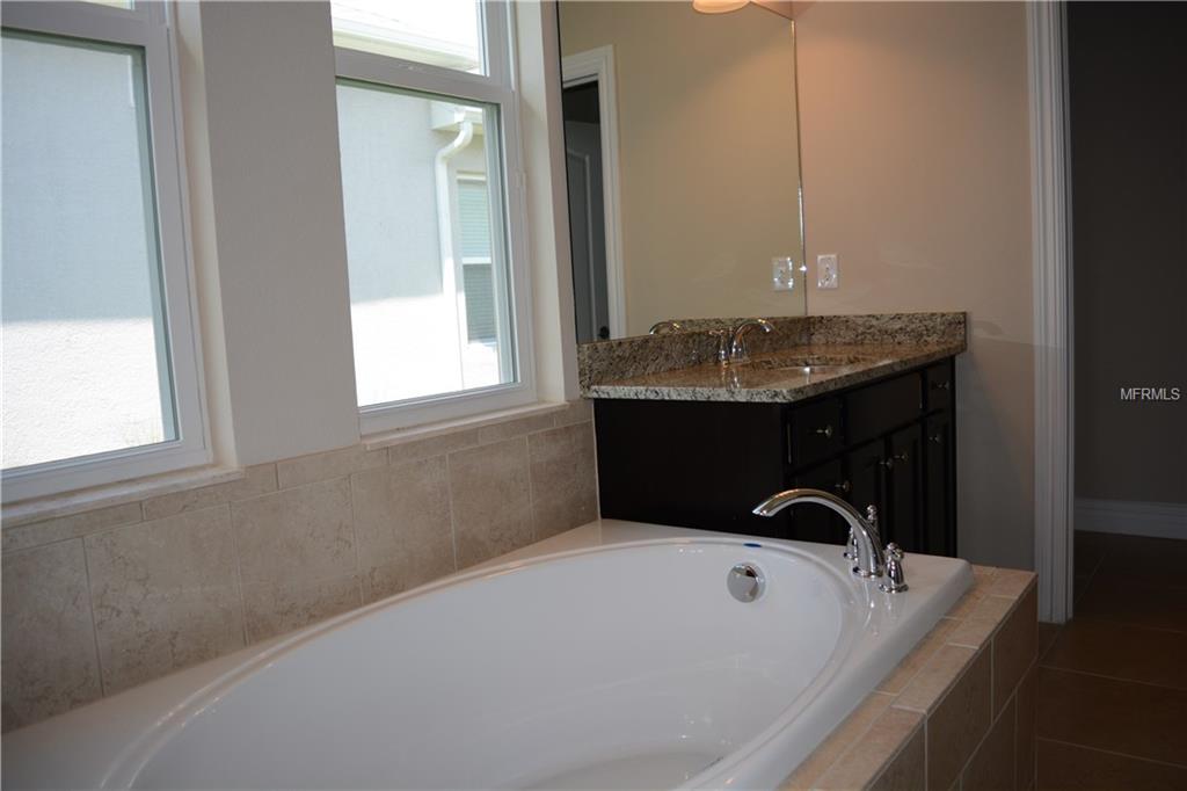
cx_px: 594
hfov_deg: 67.4
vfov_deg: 47.9
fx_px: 890
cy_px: 396
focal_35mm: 27
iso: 200
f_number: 3.5
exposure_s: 1/160
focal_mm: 18
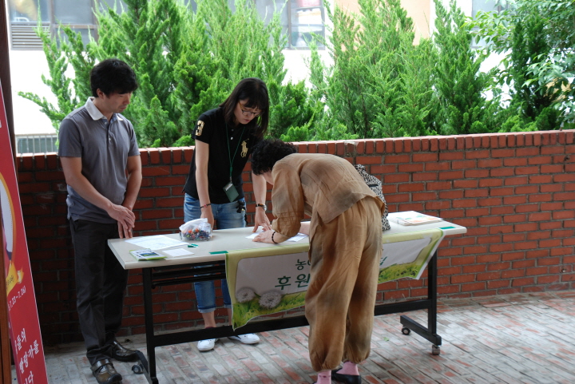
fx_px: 815
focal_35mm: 51
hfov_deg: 38.9
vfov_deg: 26.5
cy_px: 192
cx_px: 288
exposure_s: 1/60
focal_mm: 34
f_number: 5.6
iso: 200
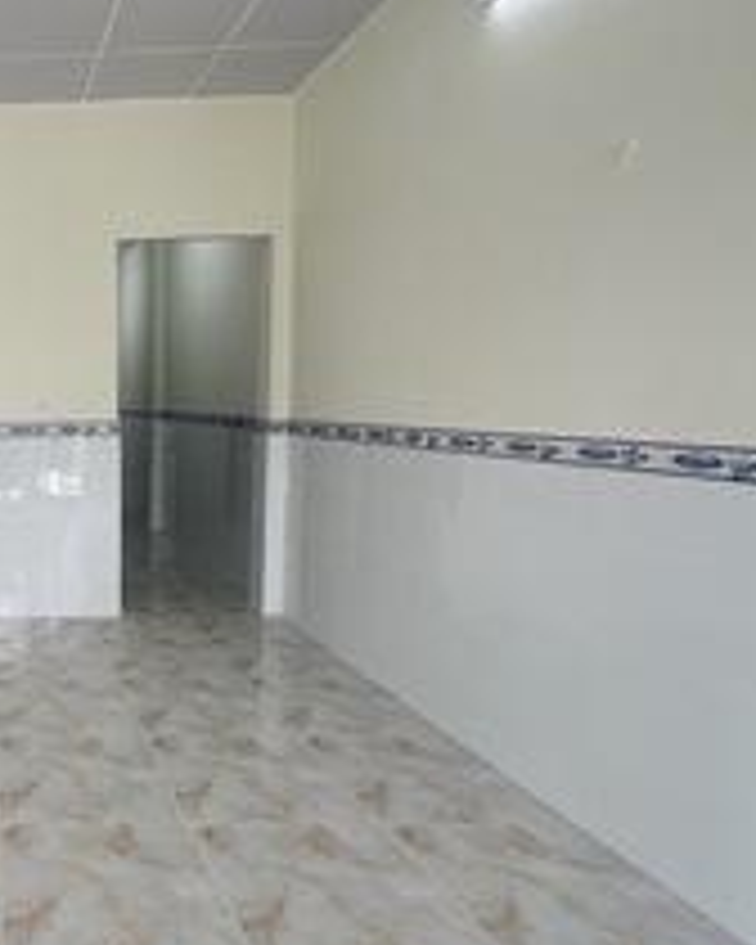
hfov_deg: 44.4
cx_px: -40
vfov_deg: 66.0
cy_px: 454
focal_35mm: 26
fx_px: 727
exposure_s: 1/109
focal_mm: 2.22
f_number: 2.2
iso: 40
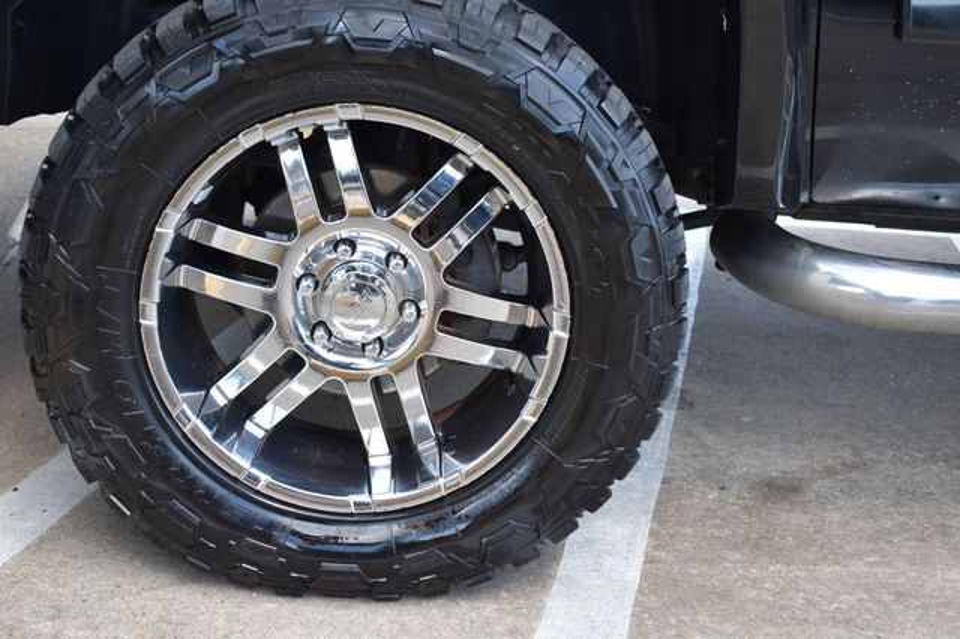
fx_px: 1359
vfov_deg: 26.5
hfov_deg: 38.9
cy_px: 320
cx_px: 480
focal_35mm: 51
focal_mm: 34
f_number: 5.6
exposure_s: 1/125
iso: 200
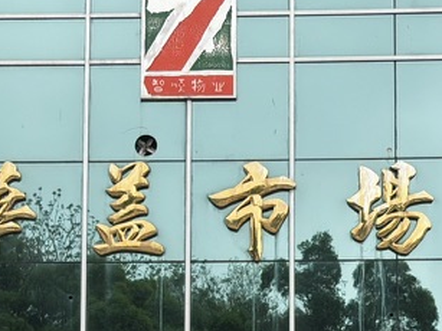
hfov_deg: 12.3
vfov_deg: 9.1
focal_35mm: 160
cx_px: 183
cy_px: 462
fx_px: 2042
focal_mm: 6.76
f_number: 1.78
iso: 64
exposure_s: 1/348
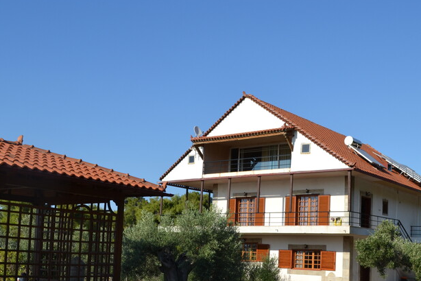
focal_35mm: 45
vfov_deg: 29.5
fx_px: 526
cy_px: 209
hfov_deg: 43.5
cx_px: 229
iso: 100
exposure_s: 1/250
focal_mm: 18
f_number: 8
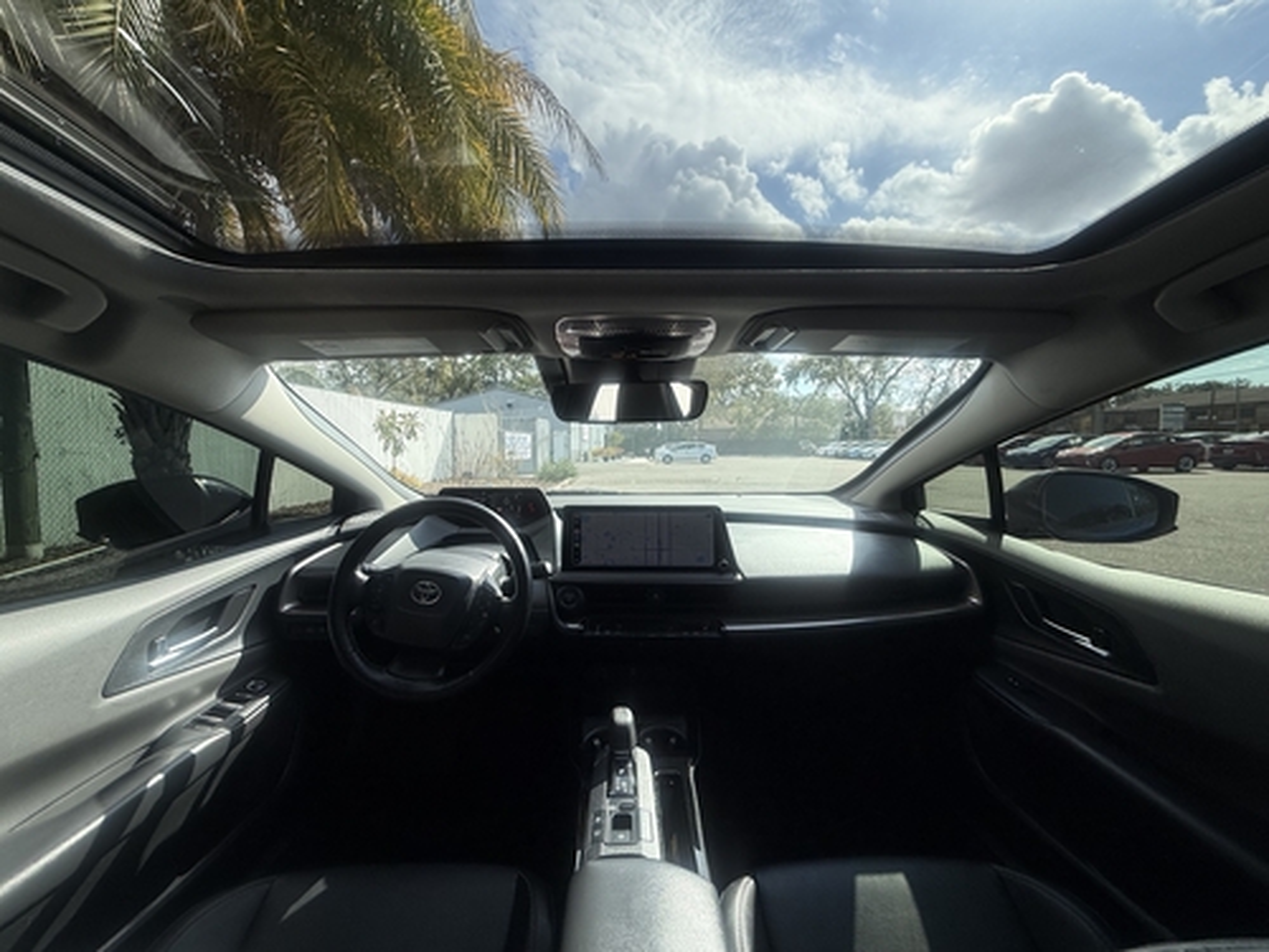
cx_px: 634
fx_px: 513
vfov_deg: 85.7
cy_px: 476
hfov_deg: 102.1
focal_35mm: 14
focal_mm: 2.22
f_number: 2.2
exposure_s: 1/734
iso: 50
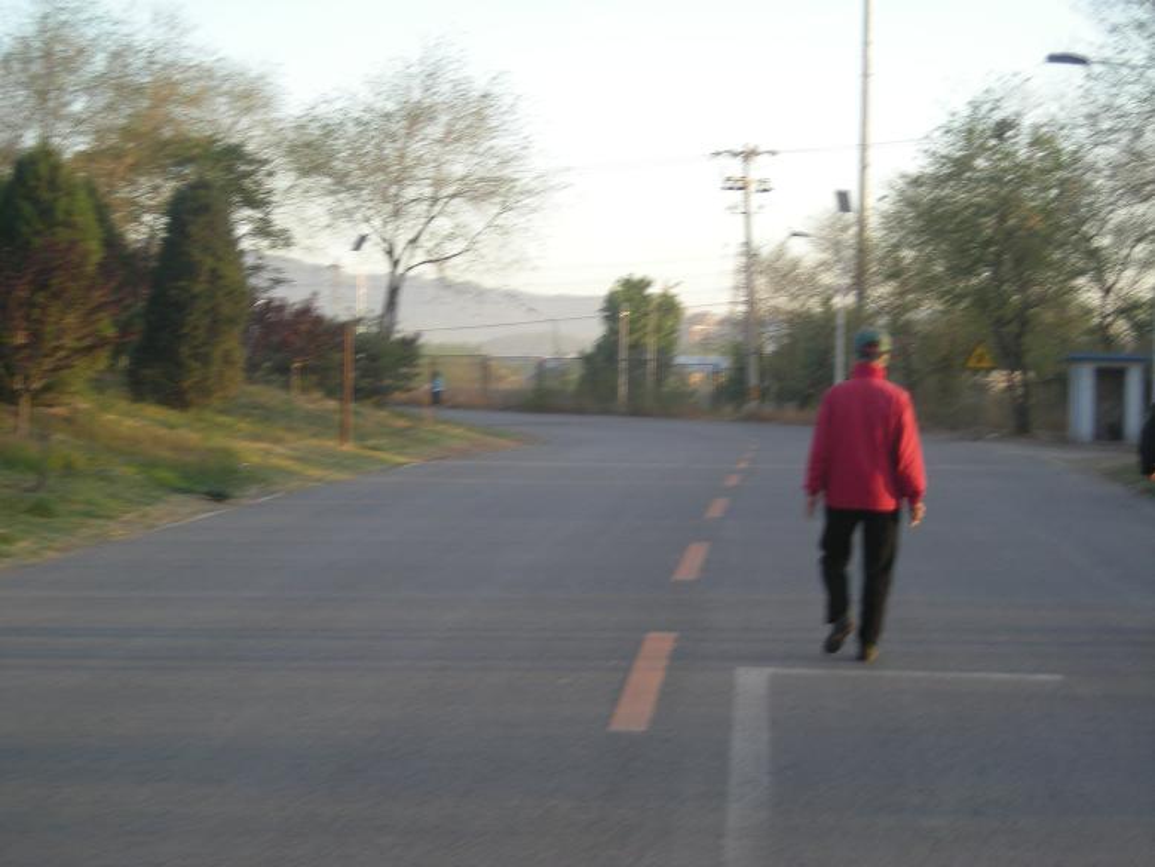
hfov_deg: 28.6
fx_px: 2270
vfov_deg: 21.6
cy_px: 434
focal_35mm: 68
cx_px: 578
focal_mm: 11
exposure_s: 1/73
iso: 60
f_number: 3.7
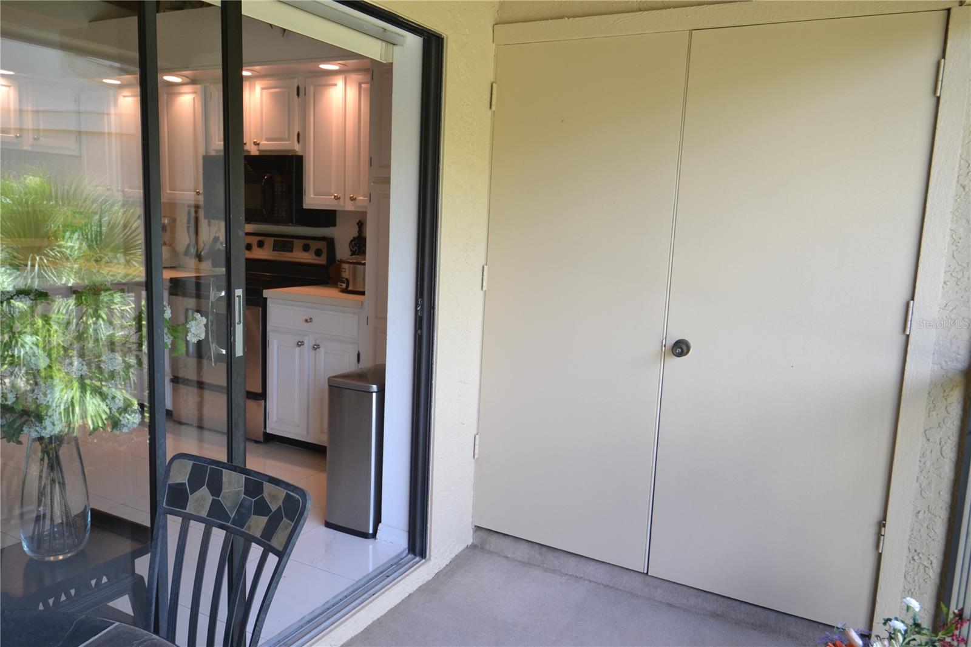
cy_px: 324
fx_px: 688
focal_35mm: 26
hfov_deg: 70.4
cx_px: 486
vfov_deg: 50.4
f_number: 4.2
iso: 400
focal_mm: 17
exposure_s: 1/60
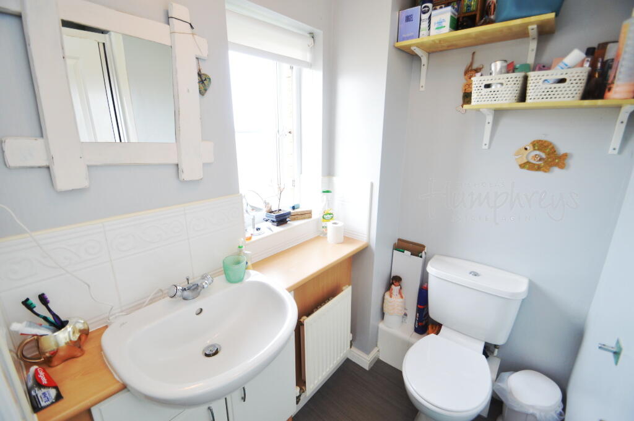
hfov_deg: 100.4
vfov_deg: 77.2
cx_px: 317
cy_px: 210
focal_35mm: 15
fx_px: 264
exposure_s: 1/100
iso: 400
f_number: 5
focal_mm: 10
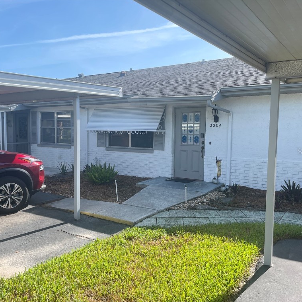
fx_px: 306
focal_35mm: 31
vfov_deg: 52.5
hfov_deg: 52.4
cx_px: 131
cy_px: 151
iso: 32
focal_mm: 5.1
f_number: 1.6
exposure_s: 1/1109
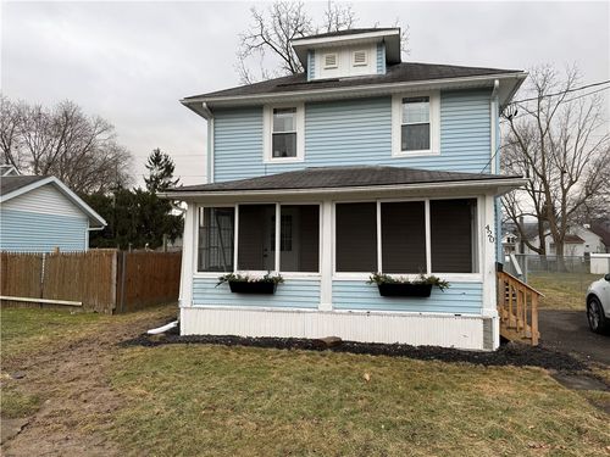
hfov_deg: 71.6
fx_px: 423
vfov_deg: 56.8
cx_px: 305
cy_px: 228
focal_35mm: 24
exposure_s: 1/494
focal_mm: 6.76
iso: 80
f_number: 1.78
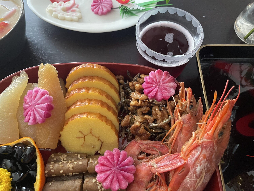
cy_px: 96
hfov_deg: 67.3
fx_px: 191
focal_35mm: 26
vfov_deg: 53.1
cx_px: 127
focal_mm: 4.2
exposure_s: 1/60
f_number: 1.6
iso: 500
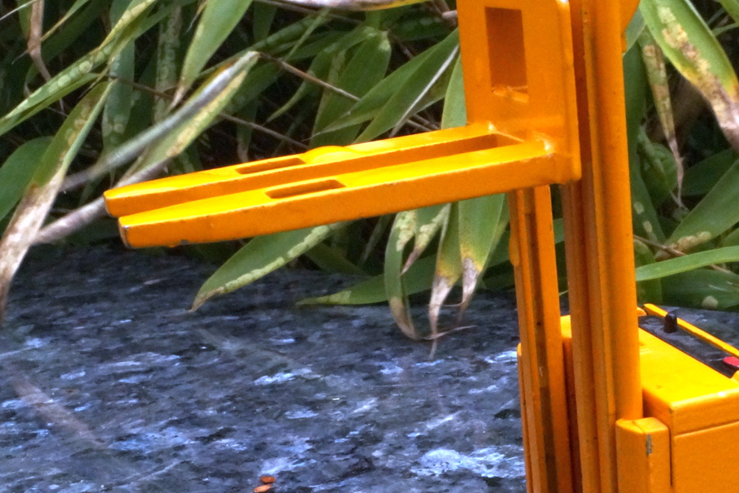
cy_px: 368
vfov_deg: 20.5
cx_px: 530
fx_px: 1355
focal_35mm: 66
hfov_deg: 30.1
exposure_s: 1/60
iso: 1250
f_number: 22
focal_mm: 20
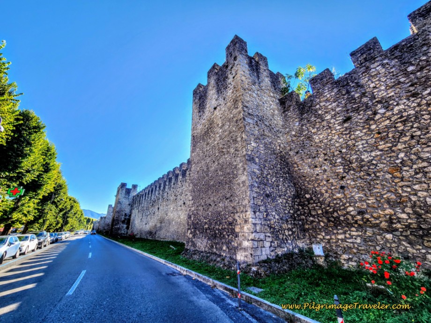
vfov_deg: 89.9
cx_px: 216
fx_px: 162
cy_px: 162
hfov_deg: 106.2
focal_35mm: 13
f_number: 2.2
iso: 50
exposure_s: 1/617
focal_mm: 2.2
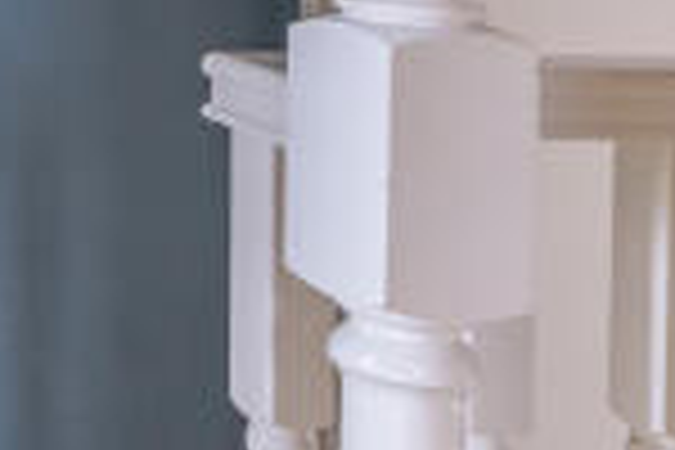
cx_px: -846
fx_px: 1537
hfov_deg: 15.9
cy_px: -92
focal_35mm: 82
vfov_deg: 16.0
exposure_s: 1/8
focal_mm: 8
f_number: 8
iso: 320
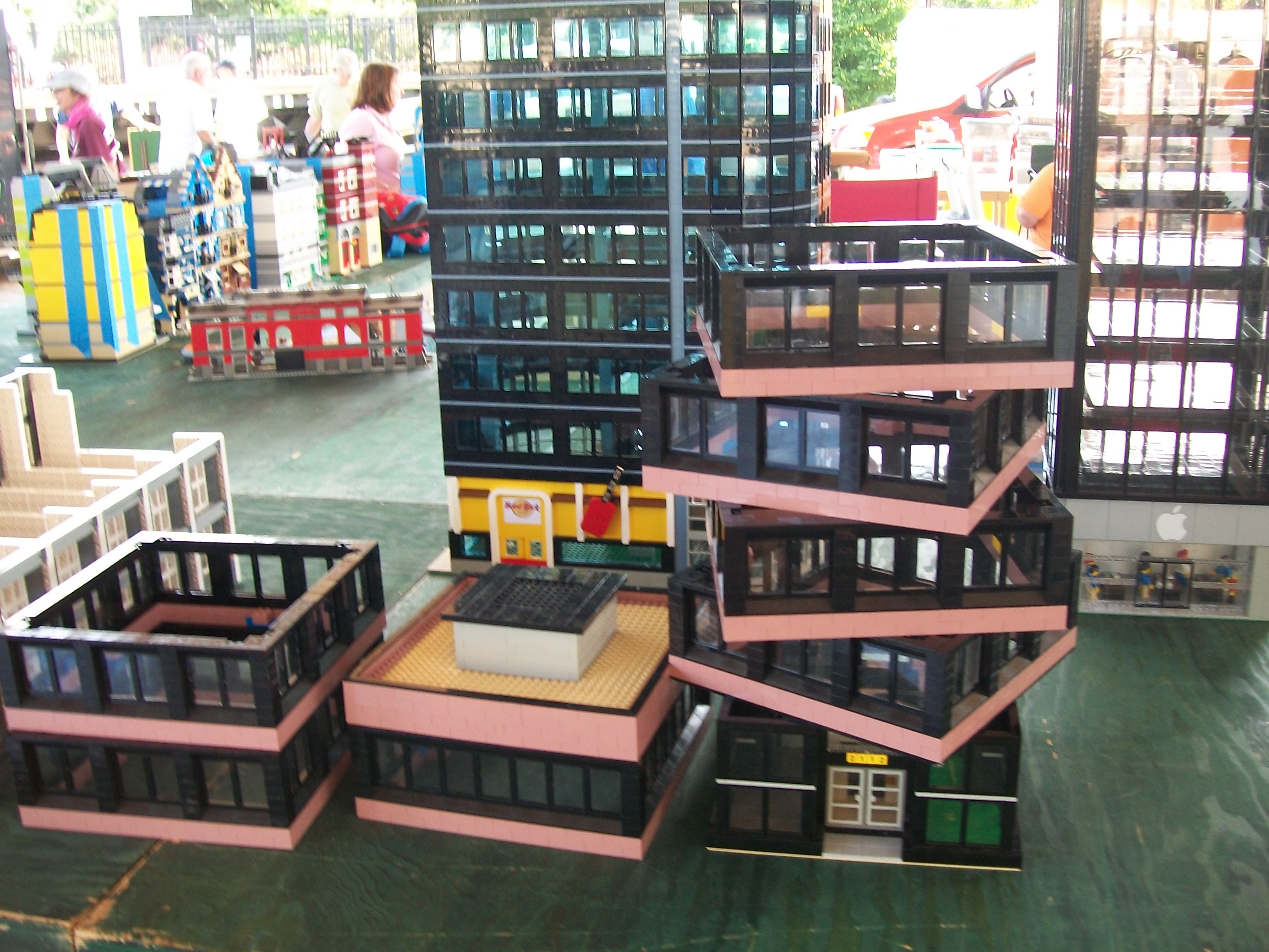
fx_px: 1320
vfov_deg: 39.7
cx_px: 634
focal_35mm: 36
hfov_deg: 51.4
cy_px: 476
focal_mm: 6
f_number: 2.7
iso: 80
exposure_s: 1/40
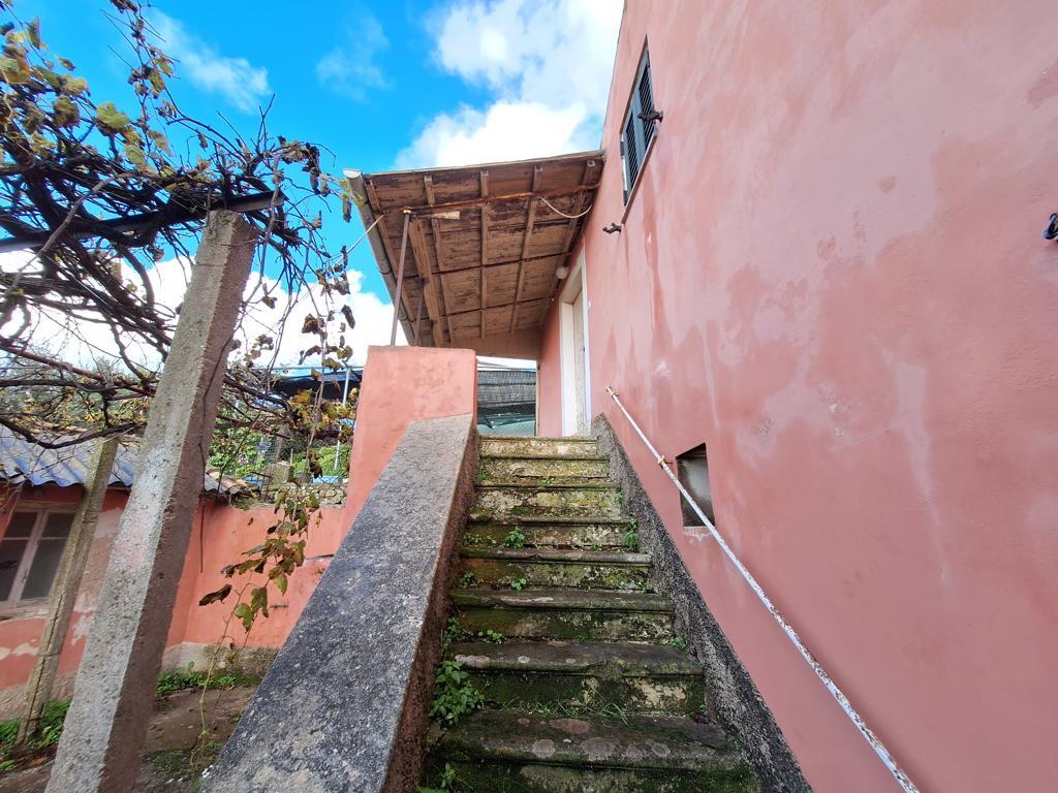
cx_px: 529
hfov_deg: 106.2
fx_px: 397
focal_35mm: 13
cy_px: 396
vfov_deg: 89.9
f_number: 2.2
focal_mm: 1.74
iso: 40
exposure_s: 1/354
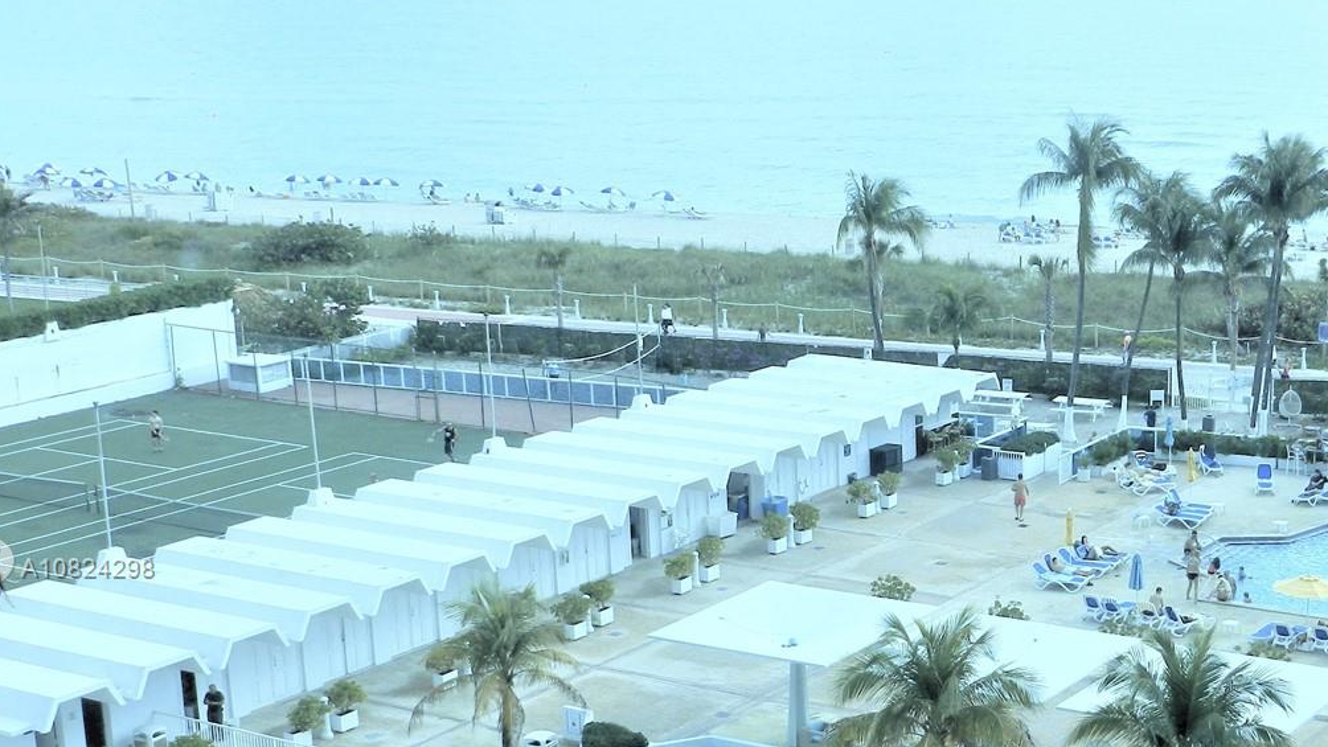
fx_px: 2324
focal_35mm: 66
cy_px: 570
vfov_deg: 18.1
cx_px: 1003
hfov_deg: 31.3
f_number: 4
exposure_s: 1/500
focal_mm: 6.7
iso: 160
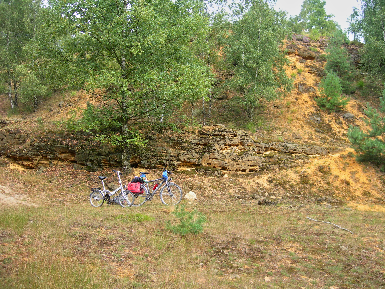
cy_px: 144
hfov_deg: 49.0
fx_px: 423
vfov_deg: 37.7
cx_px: 192
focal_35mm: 38
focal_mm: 7.8
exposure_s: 1/178
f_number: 2.8
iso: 50
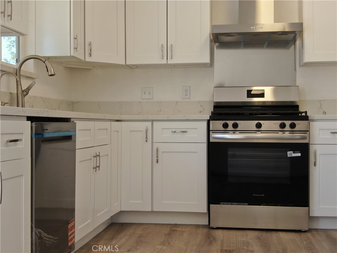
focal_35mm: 48
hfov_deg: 39.7
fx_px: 467
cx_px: 168
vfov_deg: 30.3
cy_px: 126
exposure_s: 1/40
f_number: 3.8
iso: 100
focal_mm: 8.6
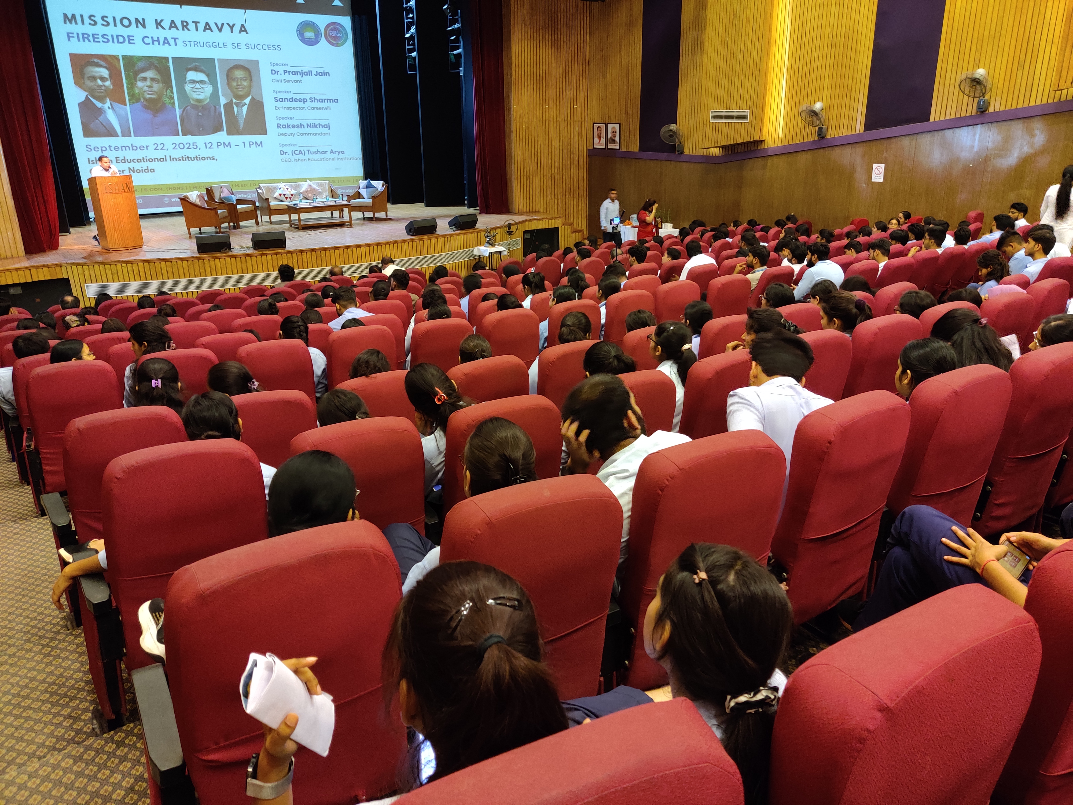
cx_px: 536
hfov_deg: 65.3
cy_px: 402
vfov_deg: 51.4
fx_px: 837
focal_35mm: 27
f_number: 1.75
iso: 2500
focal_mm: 4.75
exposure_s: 1/17
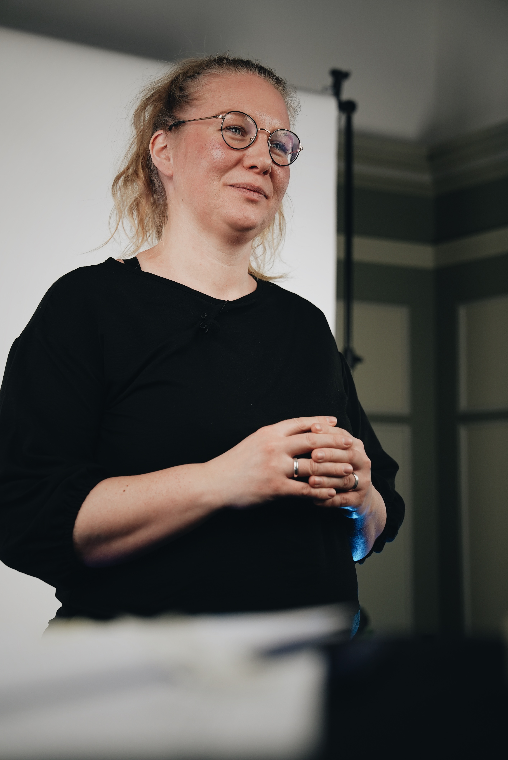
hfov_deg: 19.5
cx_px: 254
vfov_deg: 28.8
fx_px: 1480
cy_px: 380
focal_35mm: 70
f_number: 4
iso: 400
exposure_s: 1/200
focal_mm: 70
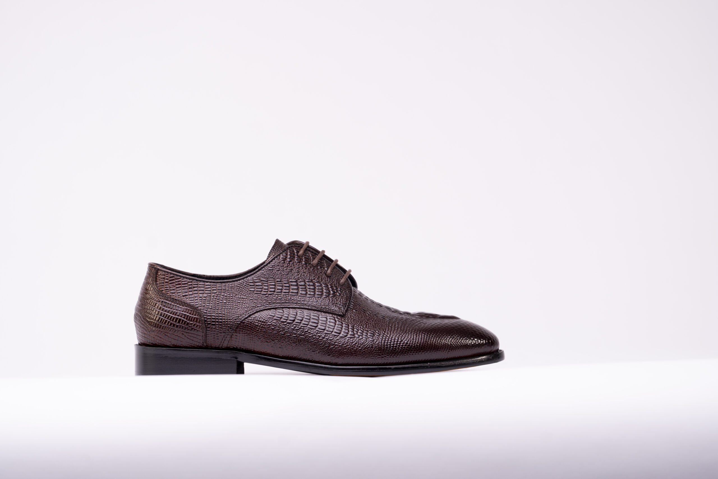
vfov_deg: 6.9
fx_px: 3949
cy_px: 240
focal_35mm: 198
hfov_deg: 10.4
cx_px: 359
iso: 100
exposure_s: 1/100
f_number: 5
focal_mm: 198
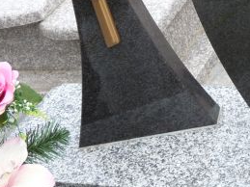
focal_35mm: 105
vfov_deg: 13.6
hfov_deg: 17.5
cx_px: 328
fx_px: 758
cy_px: -53
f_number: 3
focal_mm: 6.1
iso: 100
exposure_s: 1/100
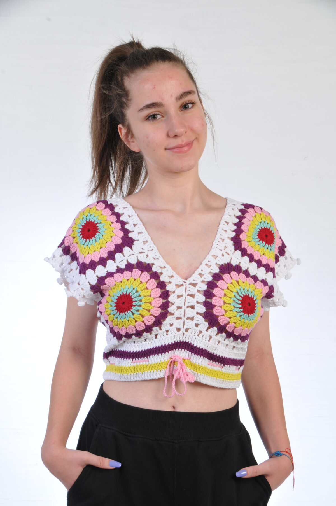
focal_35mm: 93
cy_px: 253
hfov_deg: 14.7
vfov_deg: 21.9
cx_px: 168
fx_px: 1305
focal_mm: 62
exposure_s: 1/125
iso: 200
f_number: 14
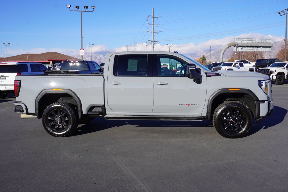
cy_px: 96
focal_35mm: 34
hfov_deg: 55.1
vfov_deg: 38.4
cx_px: 144
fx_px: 276
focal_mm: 23
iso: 100
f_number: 10
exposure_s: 1/125
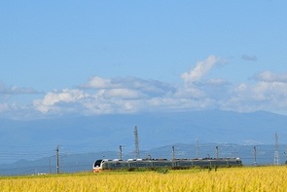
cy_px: 132
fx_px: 1826
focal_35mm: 229
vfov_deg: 6.0
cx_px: 180
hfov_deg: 9.0
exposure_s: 1/500
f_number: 11
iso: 250
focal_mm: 100
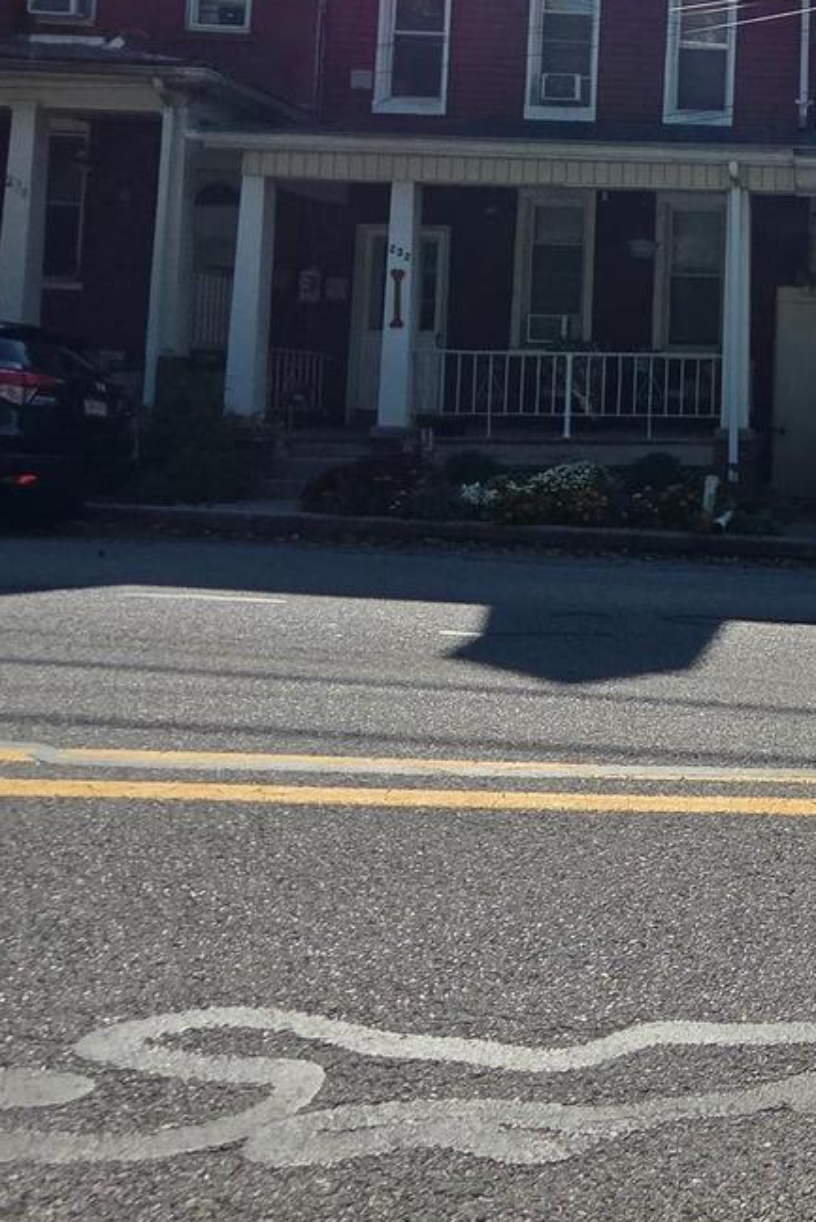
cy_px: 314
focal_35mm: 32
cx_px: 1050
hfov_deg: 31.9
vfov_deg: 56.0
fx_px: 1087
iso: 50
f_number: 2.2
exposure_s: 1/3018
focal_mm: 2.2
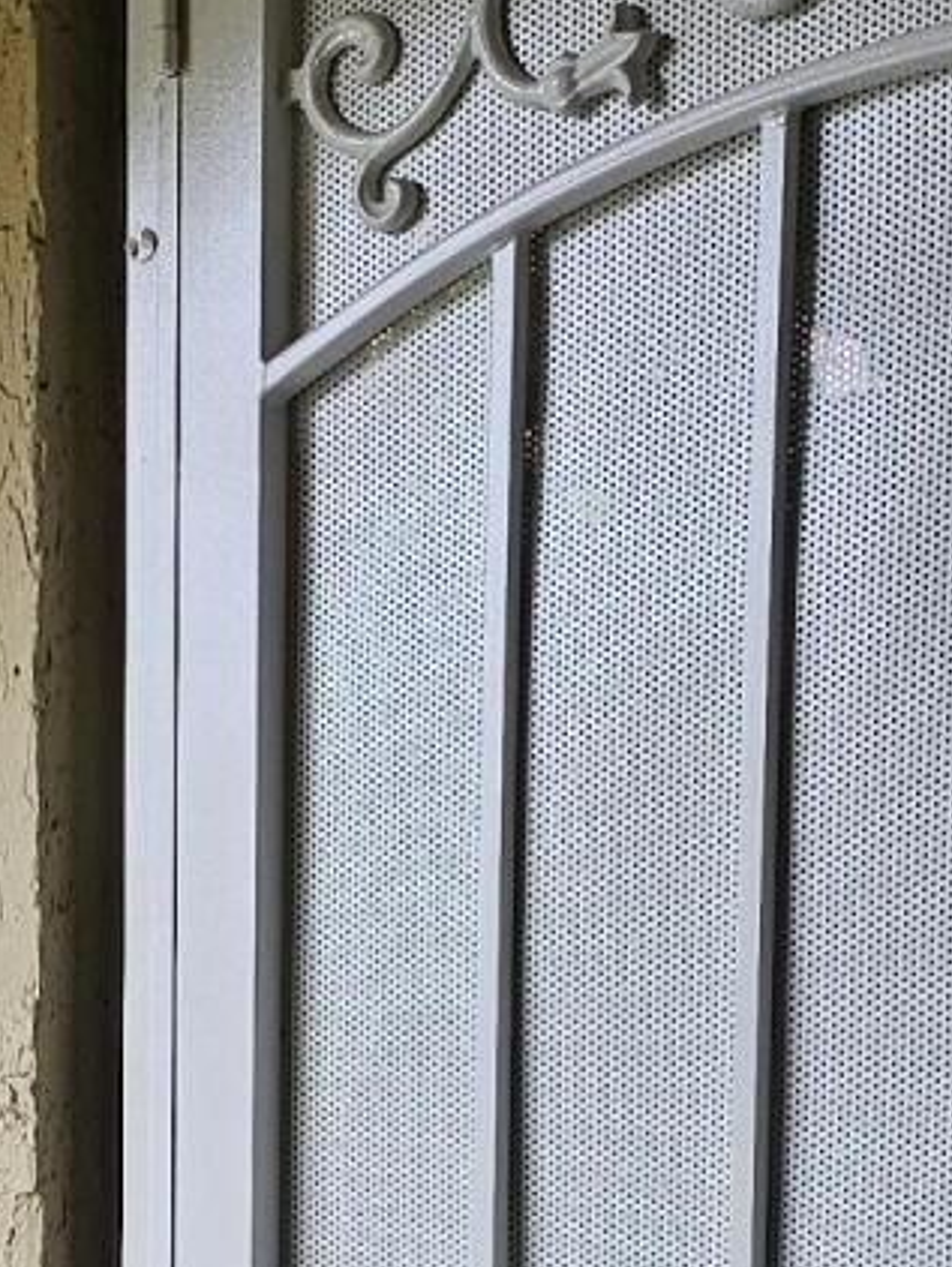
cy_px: 1504
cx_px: 69
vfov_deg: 17.2
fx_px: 3993
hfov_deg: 13.5
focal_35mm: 109
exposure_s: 1/359
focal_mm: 6.3
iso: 160
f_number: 1.7
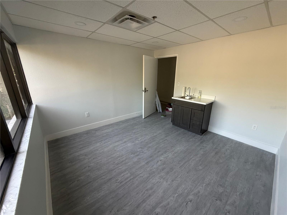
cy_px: 108
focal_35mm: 14
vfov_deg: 85.7
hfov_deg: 102.1
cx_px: 144
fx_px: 116
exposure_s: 1/121
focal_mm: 2.22
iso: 250
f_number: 2.2
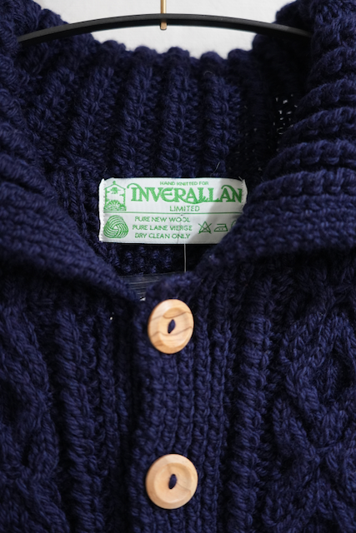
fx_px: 1053
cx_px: 178
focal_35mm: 71
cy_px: 266
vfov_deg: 28.4
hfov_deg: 19.2
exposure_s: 1/160
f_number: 4
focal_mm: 71
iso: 4000
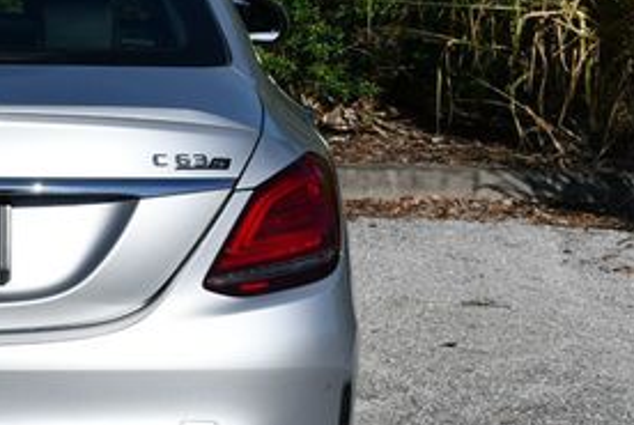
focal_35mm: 176
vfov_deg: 7.8
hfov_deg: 11.5
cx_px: -99
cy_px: 181
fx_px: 3105
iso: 100
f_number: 11
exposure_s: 1/500
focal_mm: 38
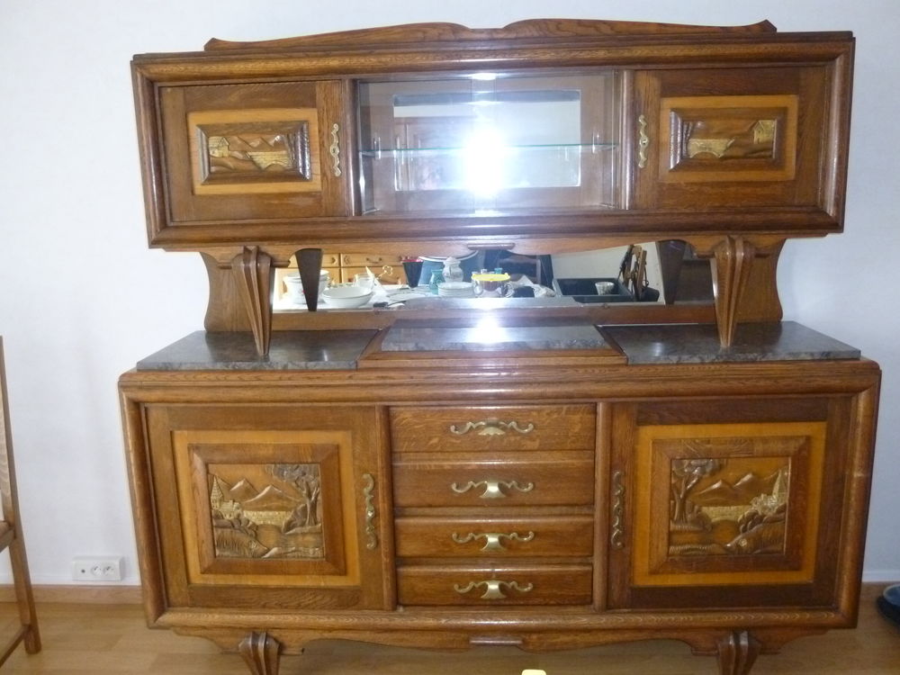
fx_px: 754
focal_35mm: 29
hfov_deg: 61.7
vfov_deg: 48.2
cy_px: 338
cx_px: 450
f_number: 3.3
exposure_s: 1/60
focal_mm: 5.2
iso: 400
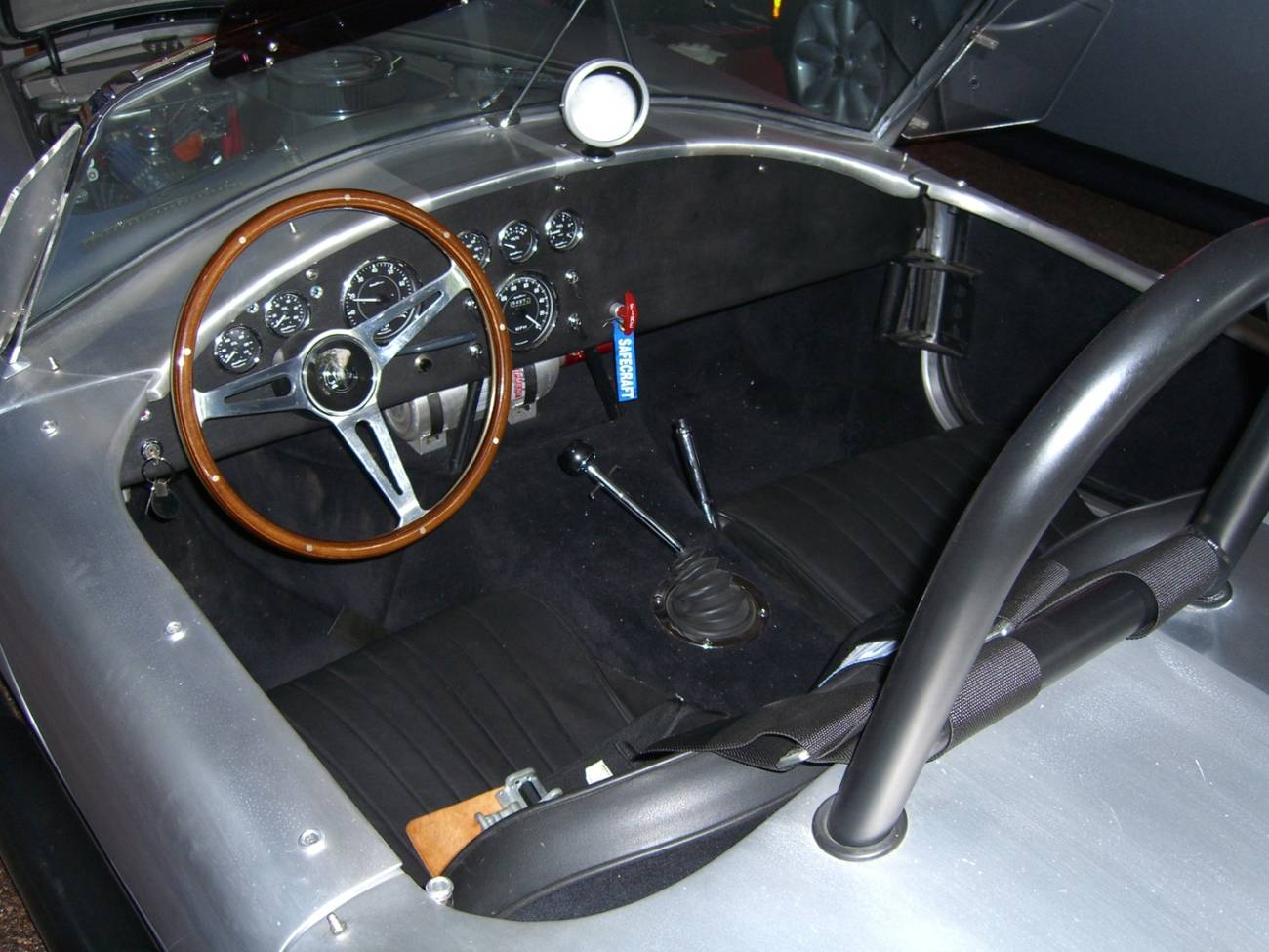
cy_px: 476
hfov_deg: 49.0
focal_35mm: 38
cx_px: 634
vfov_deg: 37.7
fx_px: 1393
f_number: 2.8
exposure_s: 1/60
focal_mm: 7.9
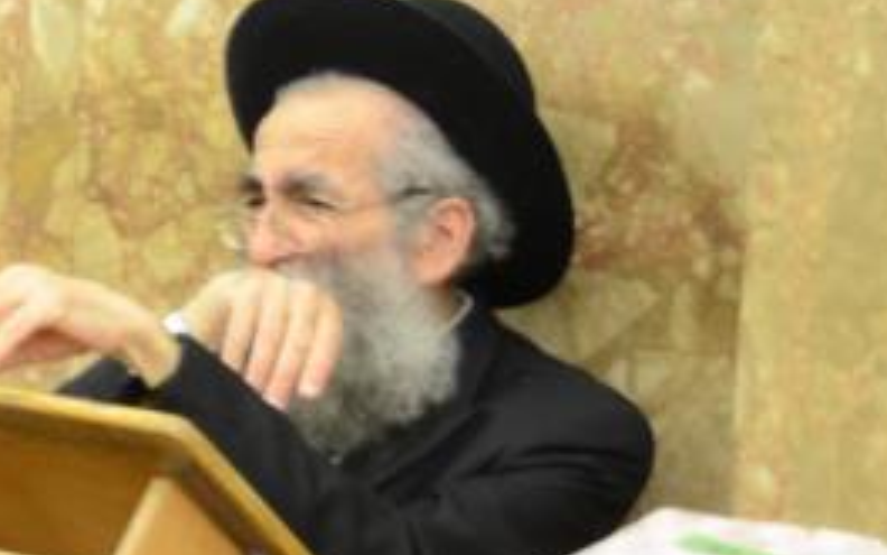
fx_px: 3723
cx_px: -732
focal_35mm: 154
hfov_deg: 12.4
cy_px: 155
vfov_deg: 8.5
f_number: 5
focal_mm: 26
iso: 1000
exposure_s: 1/80
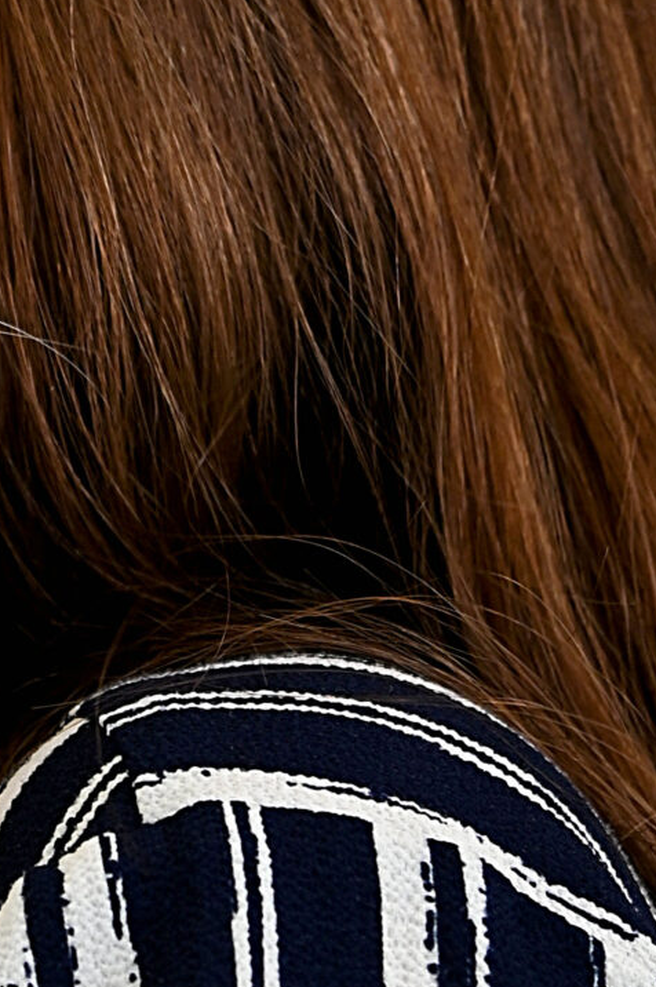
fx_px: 3916
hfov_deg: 9.2
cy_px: 655
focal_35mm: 143
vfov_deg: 14.3
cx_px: -435
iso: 400
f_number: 4
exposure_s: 1/250
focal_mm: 40
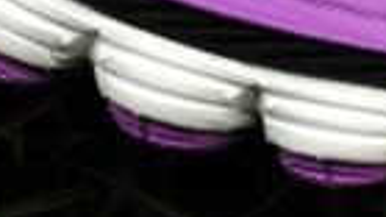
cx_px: 389
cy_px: -157
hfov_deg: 7.8
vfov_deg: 4.4
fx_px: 2803
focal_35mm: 274
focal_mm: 55
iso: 640
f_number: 22
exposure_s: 1/8
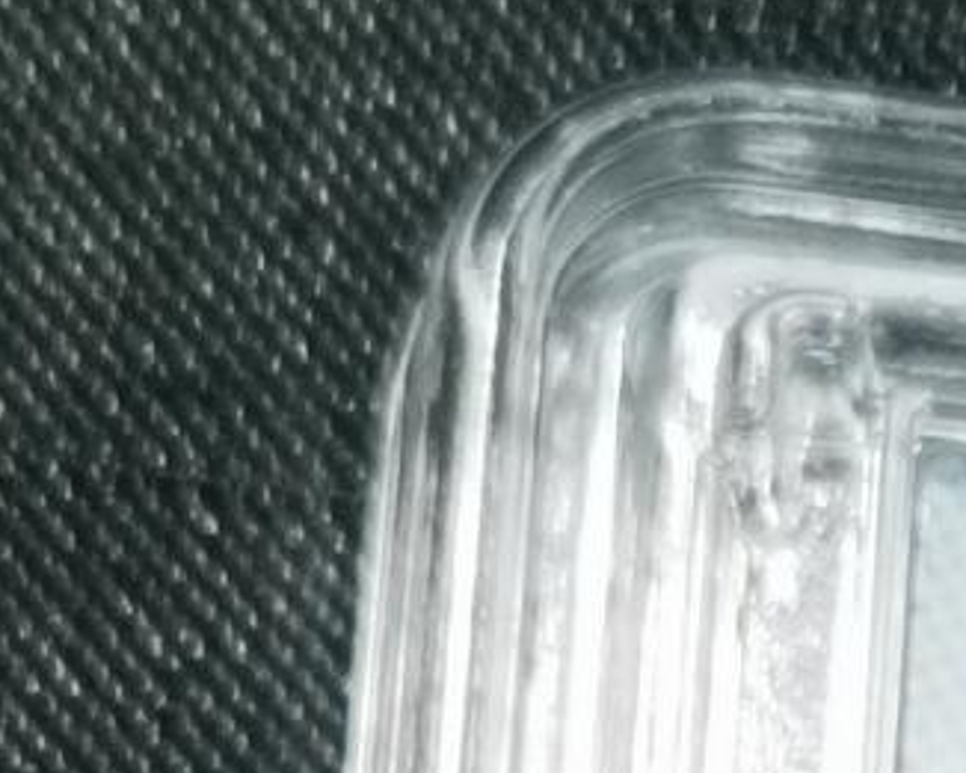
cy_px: 2129
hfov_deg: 5.3
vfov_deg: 4.2
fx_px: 10181
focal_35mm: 356
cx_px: 1973
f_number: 1.9
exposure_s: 1/100
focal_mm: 6.67
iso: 160
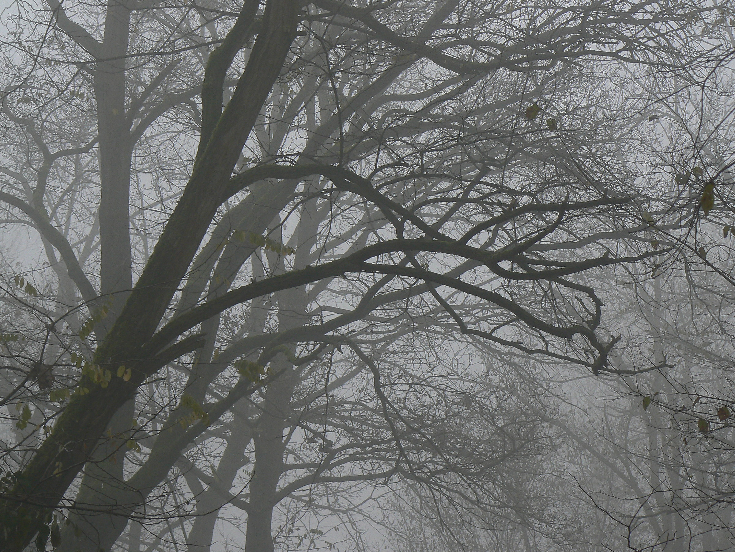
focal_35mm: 102
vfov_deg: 14.5
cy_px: 276
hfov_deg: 19.3
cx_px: 368
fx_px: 2166
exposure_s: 1/100
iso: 80
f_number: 4
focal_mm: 16.9
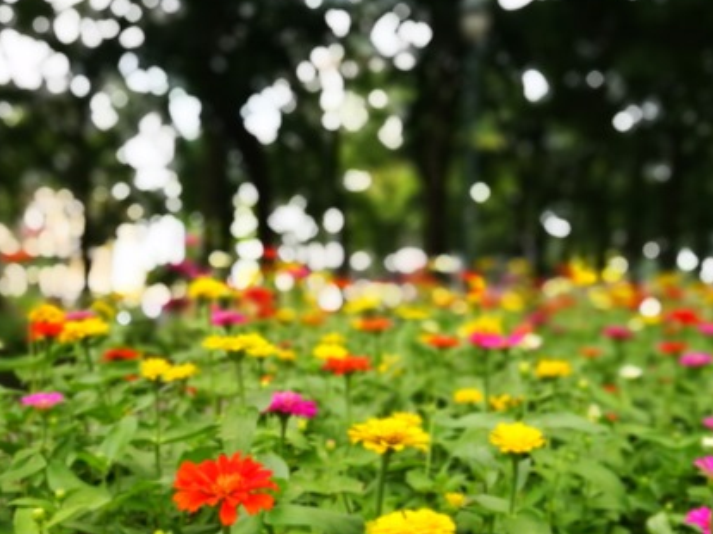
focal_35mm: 47
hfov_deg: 40.5
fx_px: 968
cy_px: 357
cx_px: 353
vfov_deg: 30.6
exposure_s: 1/50
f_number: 4
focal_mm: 4.5
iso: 50
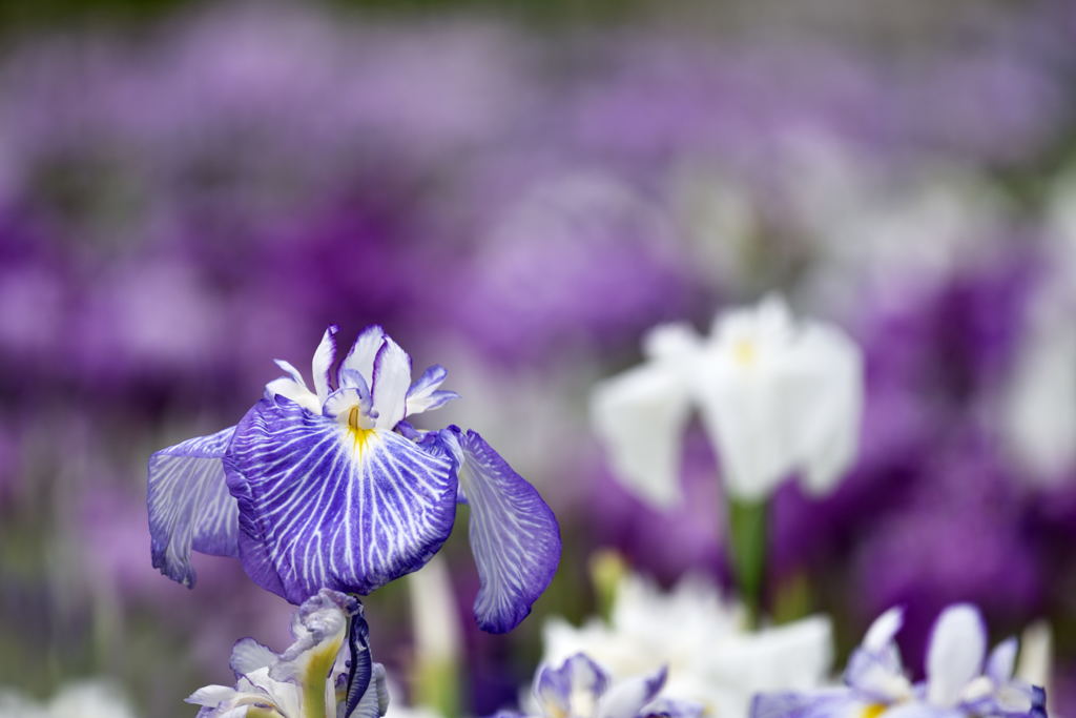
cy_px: 359
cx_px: 538
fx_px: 14946
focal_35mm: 500
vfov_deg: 2.8
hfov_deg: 4.1
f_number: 5.6
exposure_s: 1/800
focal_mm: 500
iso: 100
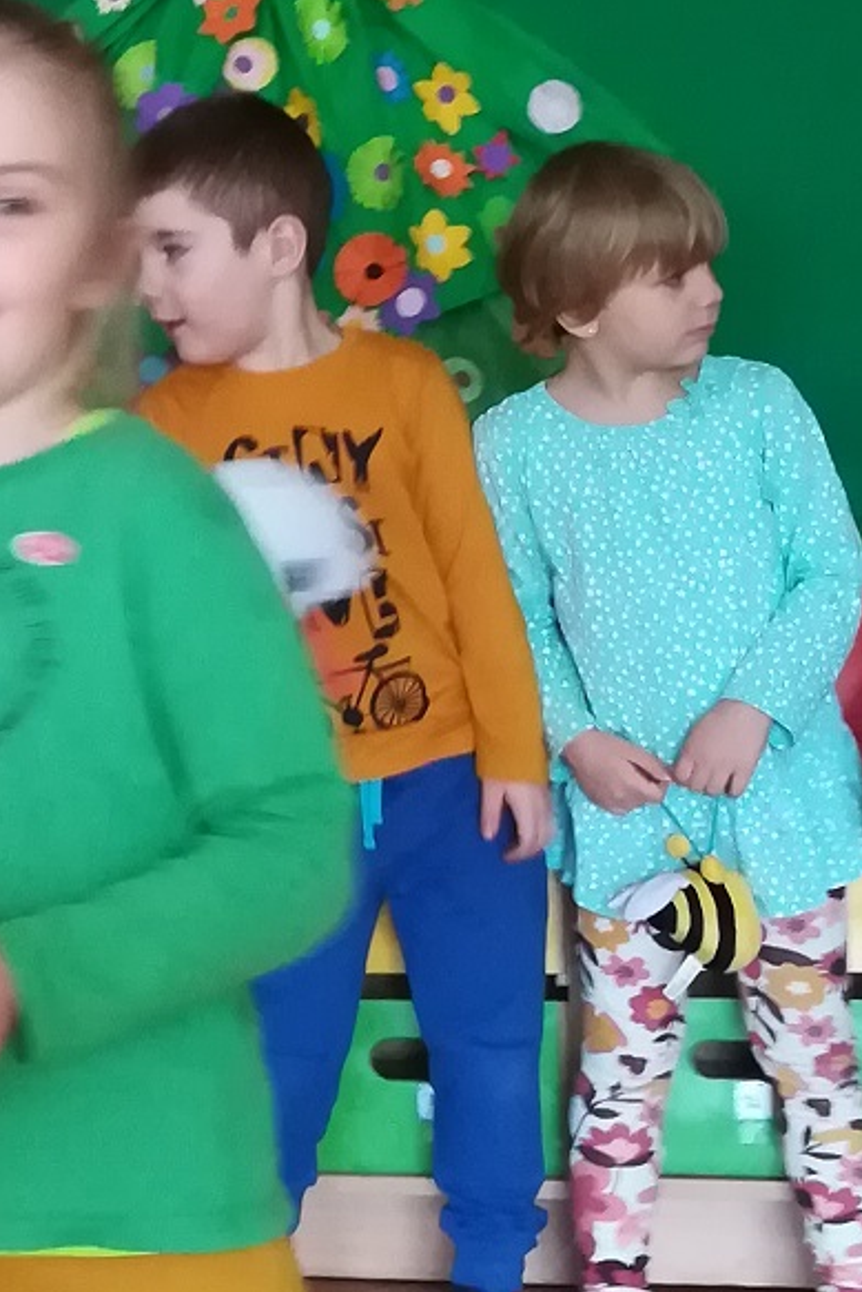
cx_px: -374
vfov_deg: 22.1
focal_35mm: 92
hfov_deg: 14.1
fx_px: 3302
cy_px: 527
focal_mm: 3.83
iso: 400
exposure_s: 1/25
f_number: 2.2
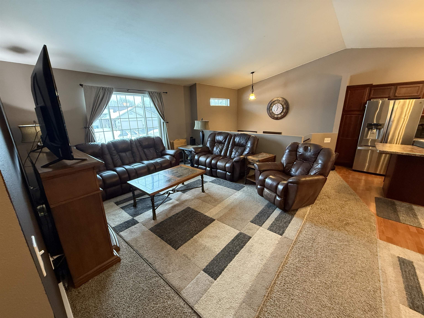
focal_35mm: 14
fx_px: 171
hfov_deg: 102.1
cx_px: 212
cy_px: 159
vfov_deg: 85.7
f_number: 2.2
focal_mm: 2.22
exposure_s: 1/60
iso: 500
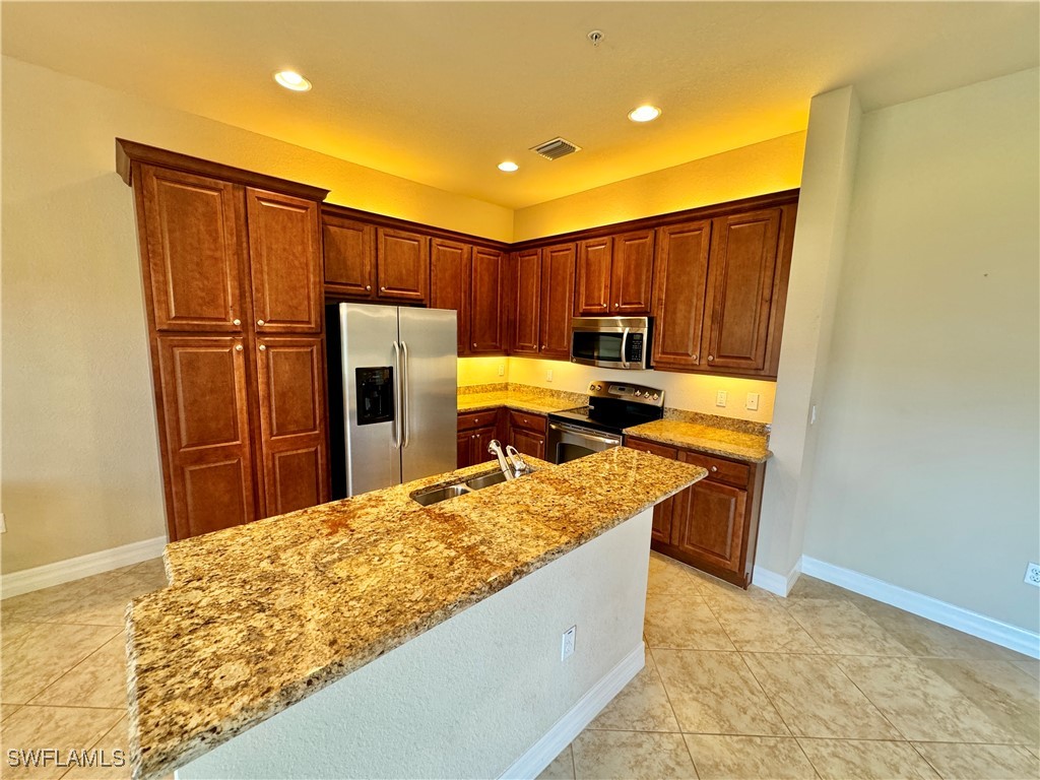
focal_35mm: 14
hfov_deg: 102.1
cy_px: 390
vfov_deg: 85.7
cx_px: 520
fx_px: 421
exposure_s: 1/60
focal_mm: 2.22
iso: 250
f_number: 2.2
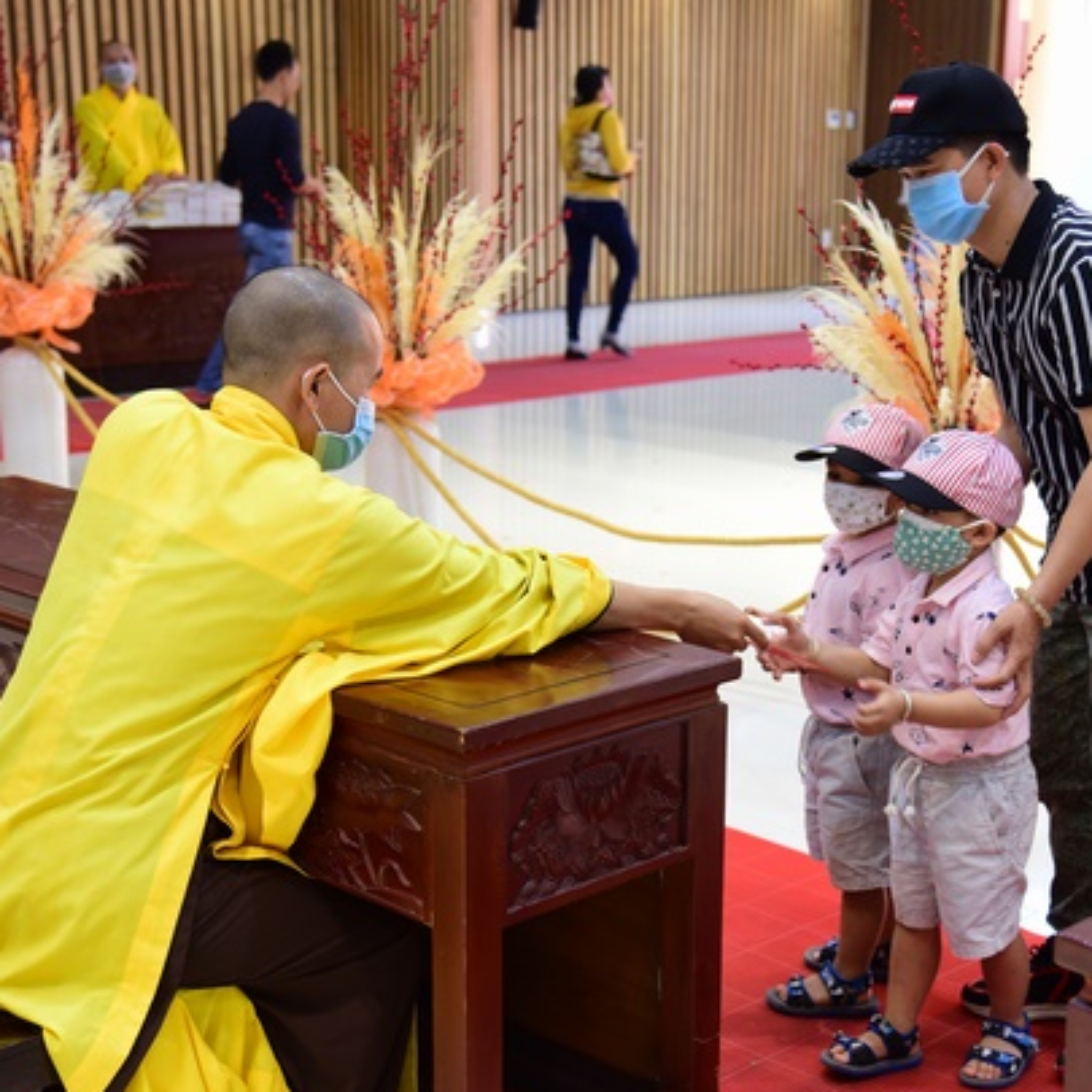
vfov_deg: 28.6
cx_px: 682
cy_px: 566
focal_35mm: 60
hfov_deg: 28.5
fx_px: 2141
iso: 1250
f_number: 4
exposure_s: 1/80
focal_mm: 44
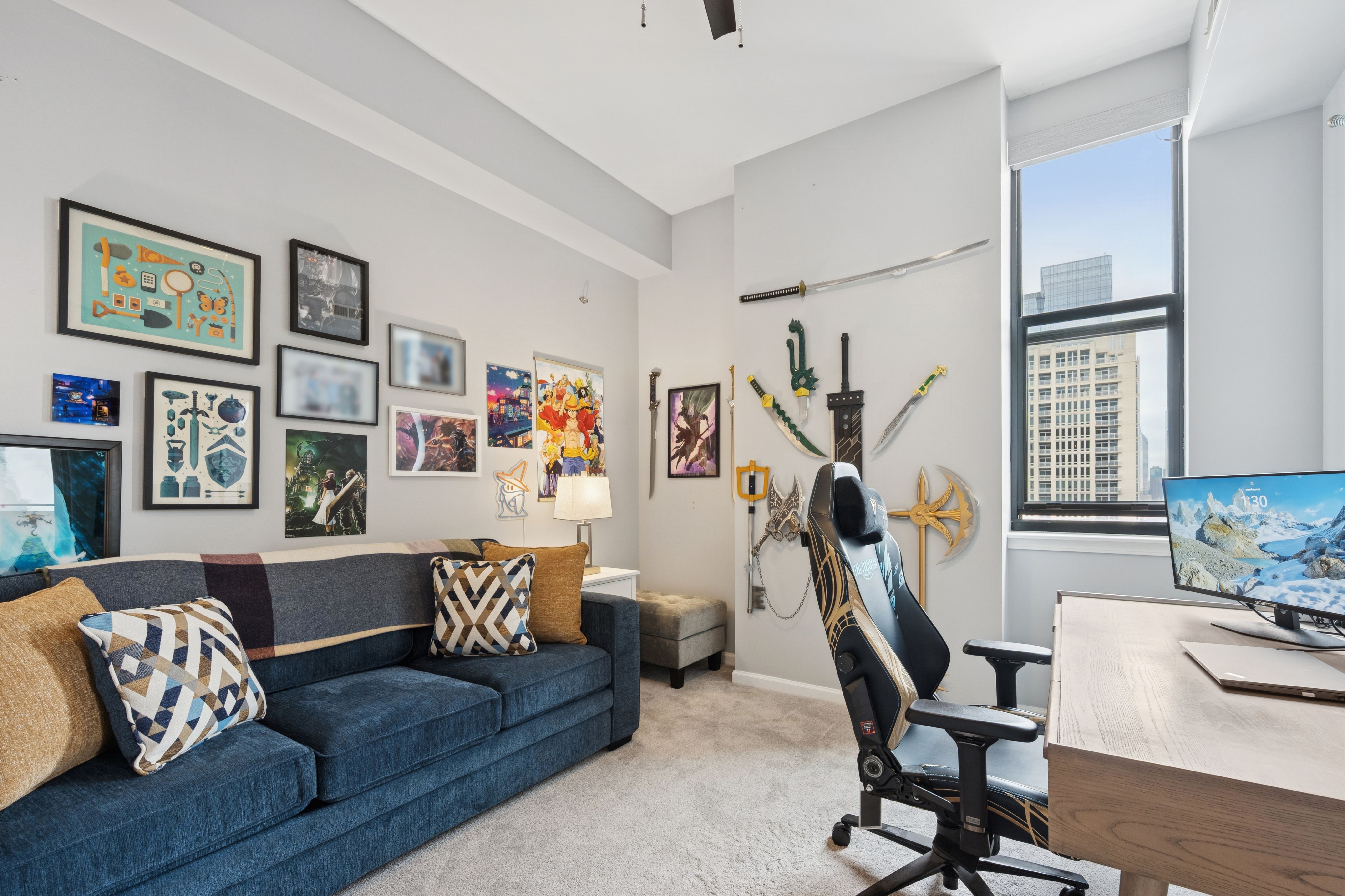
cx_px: 699
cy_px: 478
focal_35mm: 15
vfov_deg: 77.2
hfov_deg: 100.3
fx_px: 560
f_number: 8
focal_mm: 14
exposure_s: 1/15
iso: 400
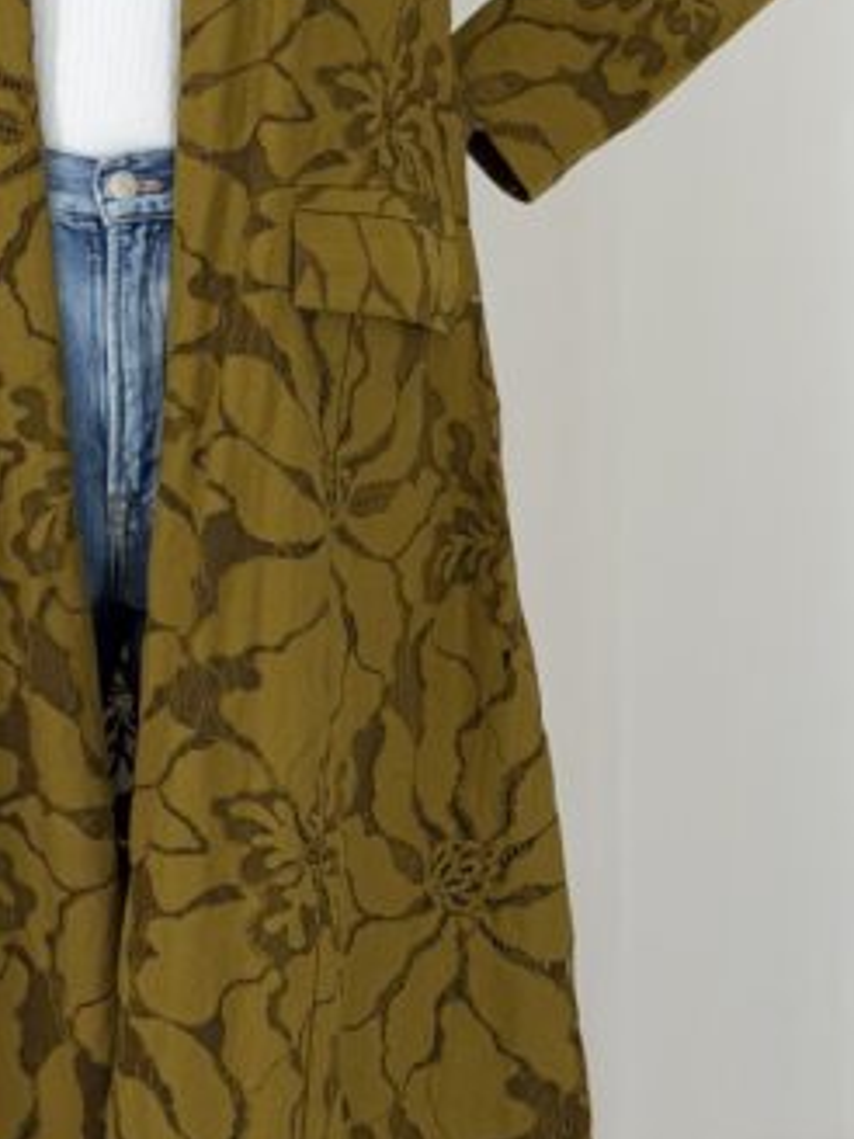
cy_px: 7
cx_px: 94
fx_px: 3849
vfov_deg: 16.5
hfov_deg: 12.6
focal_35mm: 117
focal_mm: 6.76
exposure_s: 1/463
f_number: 1.78
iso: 64
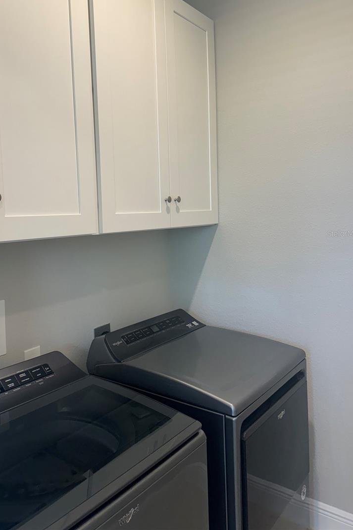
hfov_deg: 46.1
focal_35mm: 28
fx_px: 412
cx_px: 140
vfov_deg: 65.3
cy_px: 233
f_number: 1.78
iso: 160
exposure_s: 1/120
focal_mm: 6.76
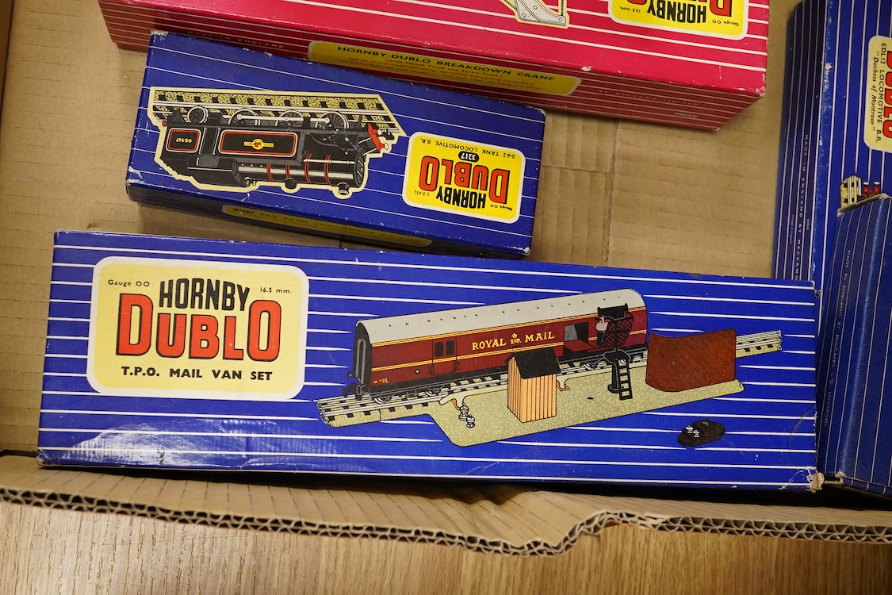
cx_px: 446
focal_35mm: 45
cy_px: 298
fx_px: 1115
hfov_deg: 43.6
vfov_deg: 29.9
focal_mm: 30
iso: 2500
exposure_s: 1/80
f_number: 10
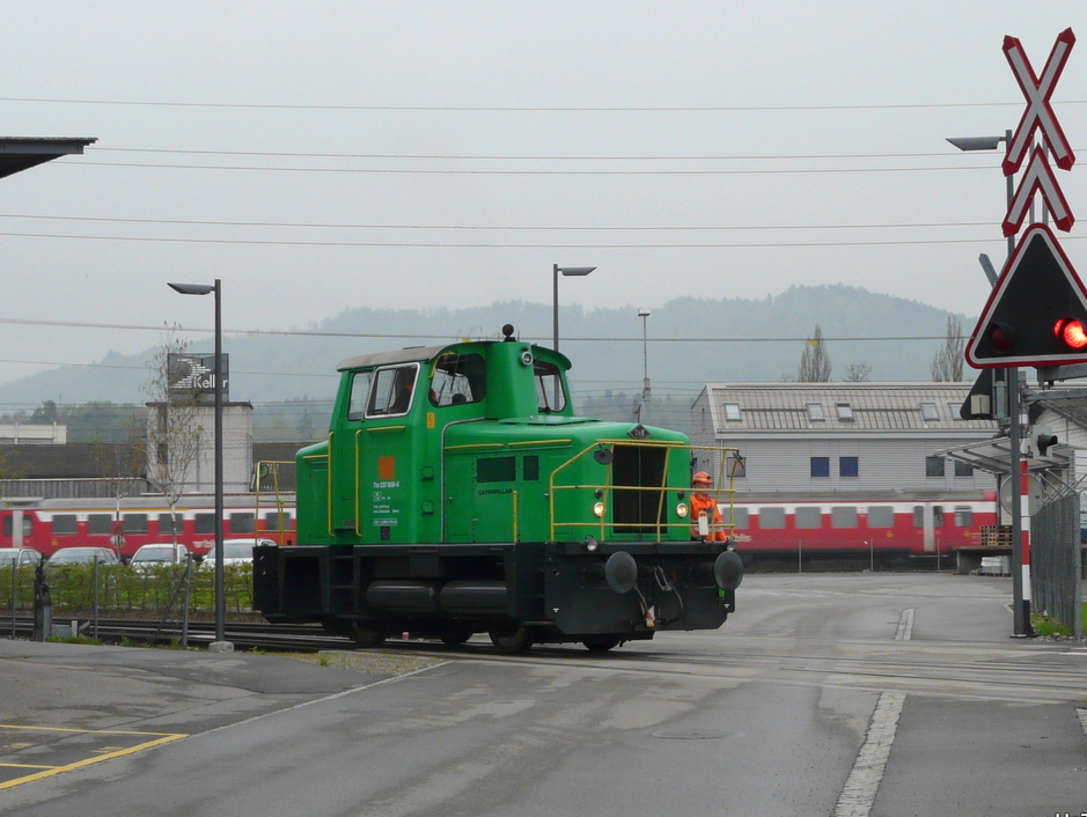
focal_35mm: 49
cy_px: 421
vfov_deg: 29.7
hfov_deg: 38.9
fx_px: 1540
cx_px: 543
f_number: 3.2
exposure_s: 1/100
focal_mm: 7.5
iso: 100
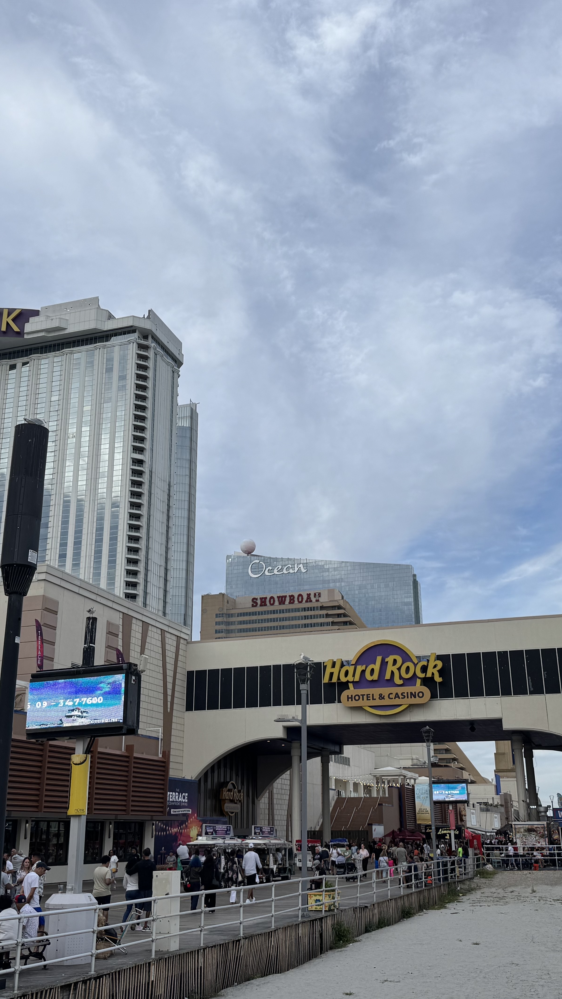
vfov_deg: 56.6
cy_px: 501
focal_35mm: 35
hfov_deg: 33.7
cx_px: 299
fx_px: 927
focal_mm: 6.76
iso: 80
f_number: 1.78
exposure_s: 1/3413
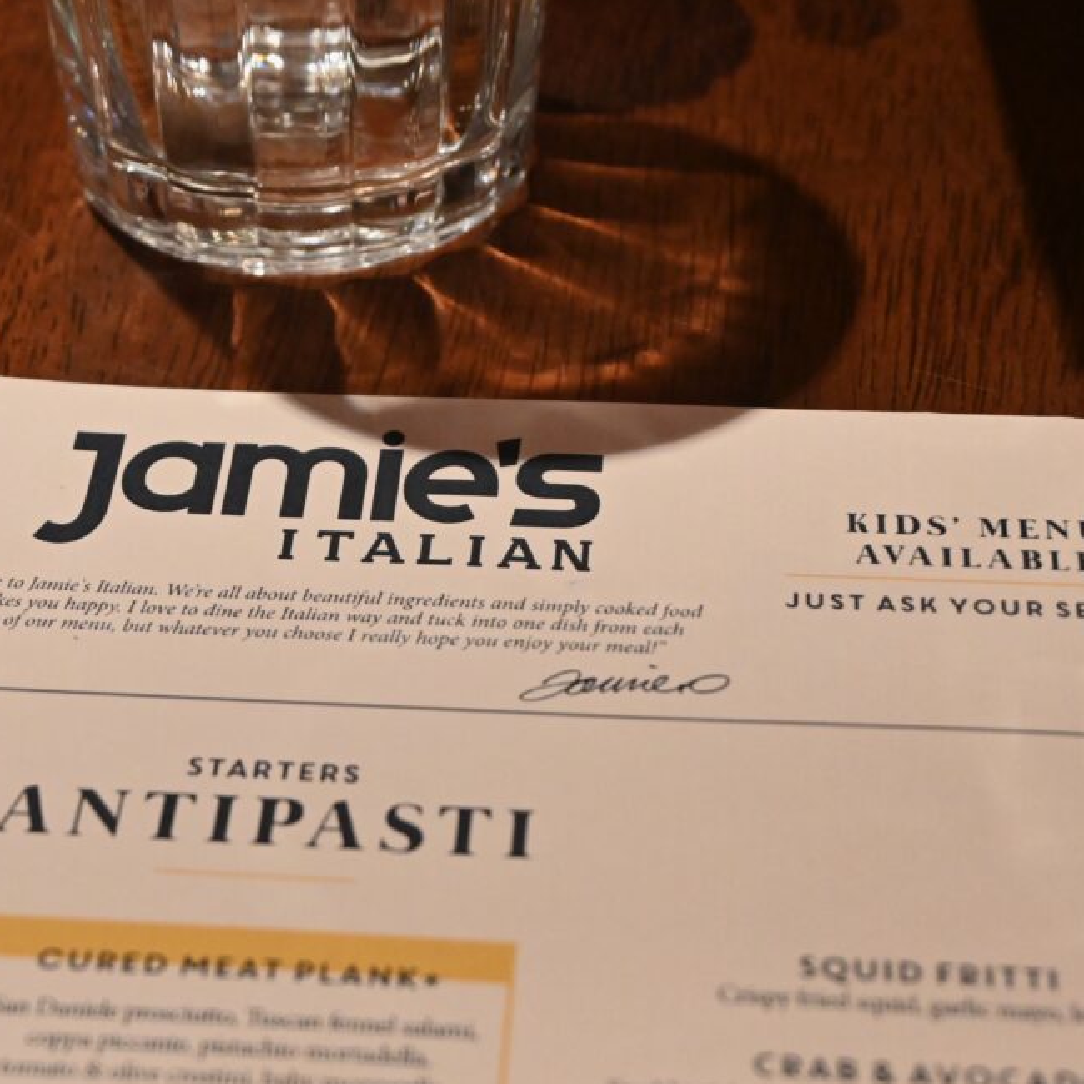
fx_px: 3252
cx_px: 260
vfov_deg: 18.9
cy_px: 582
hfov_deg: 18.8
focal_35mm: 92
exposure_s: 1/80
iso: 3200
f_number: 5.6
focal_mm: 39
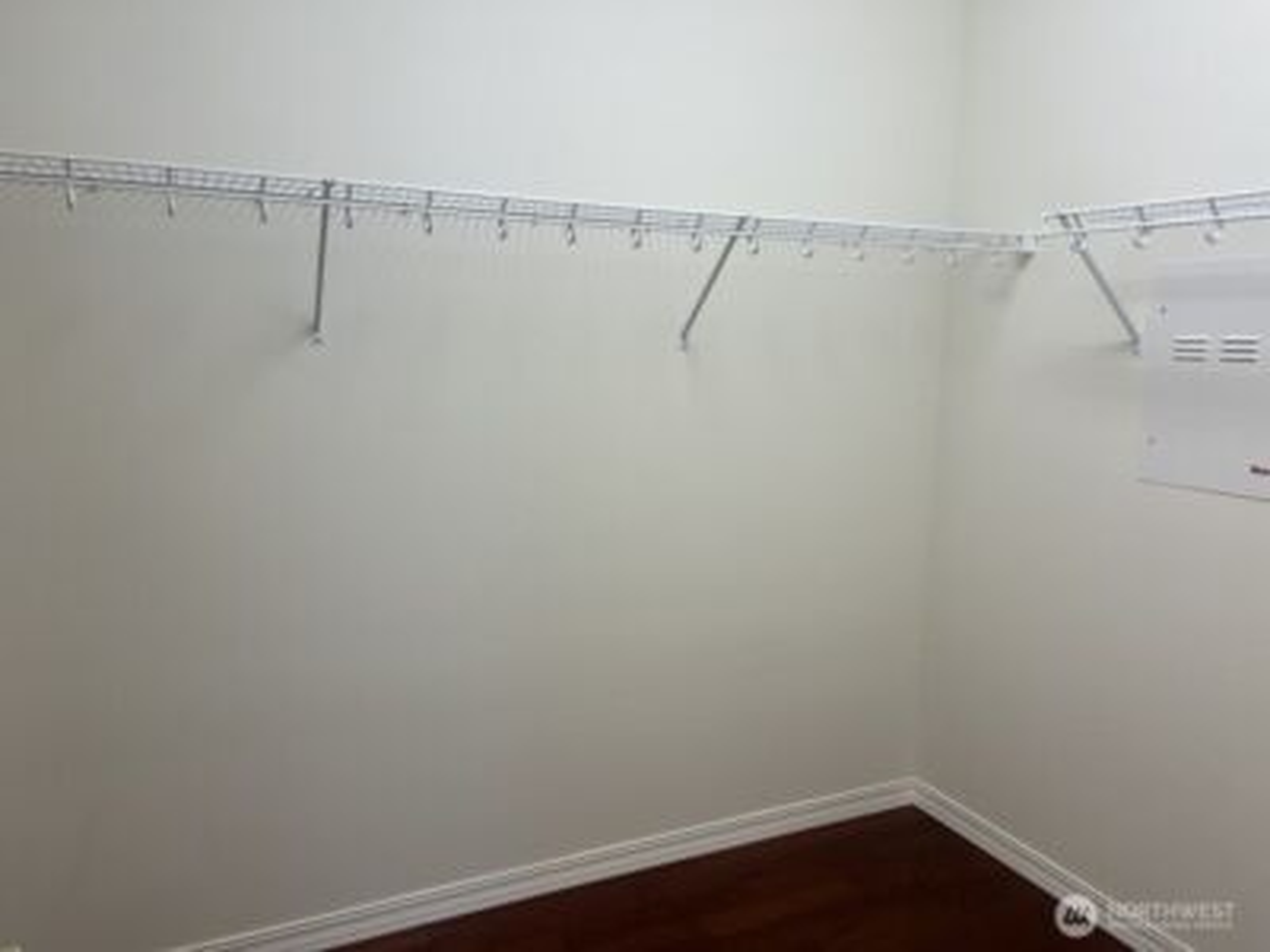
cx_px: 635
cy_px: 476
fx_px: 954
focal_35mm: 26
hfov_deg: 67.3
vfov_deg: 53.1
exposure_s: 1/120
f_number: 1.5
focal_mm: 5.7
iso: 100
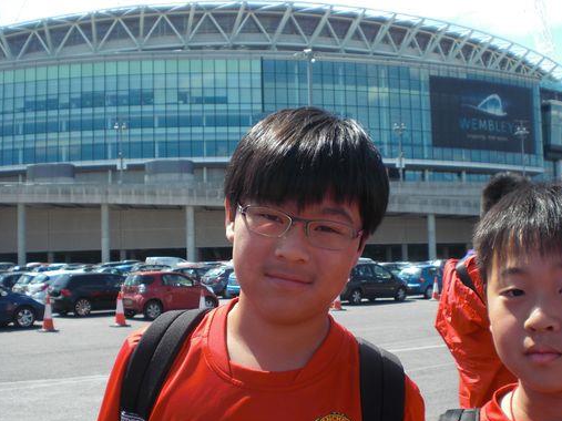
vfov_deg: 32.1
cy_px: 248
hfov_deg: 42.0
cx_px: 326
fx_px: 730
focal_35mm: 45
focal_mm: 6.3
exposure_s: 1/400
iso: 64
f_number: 3.1
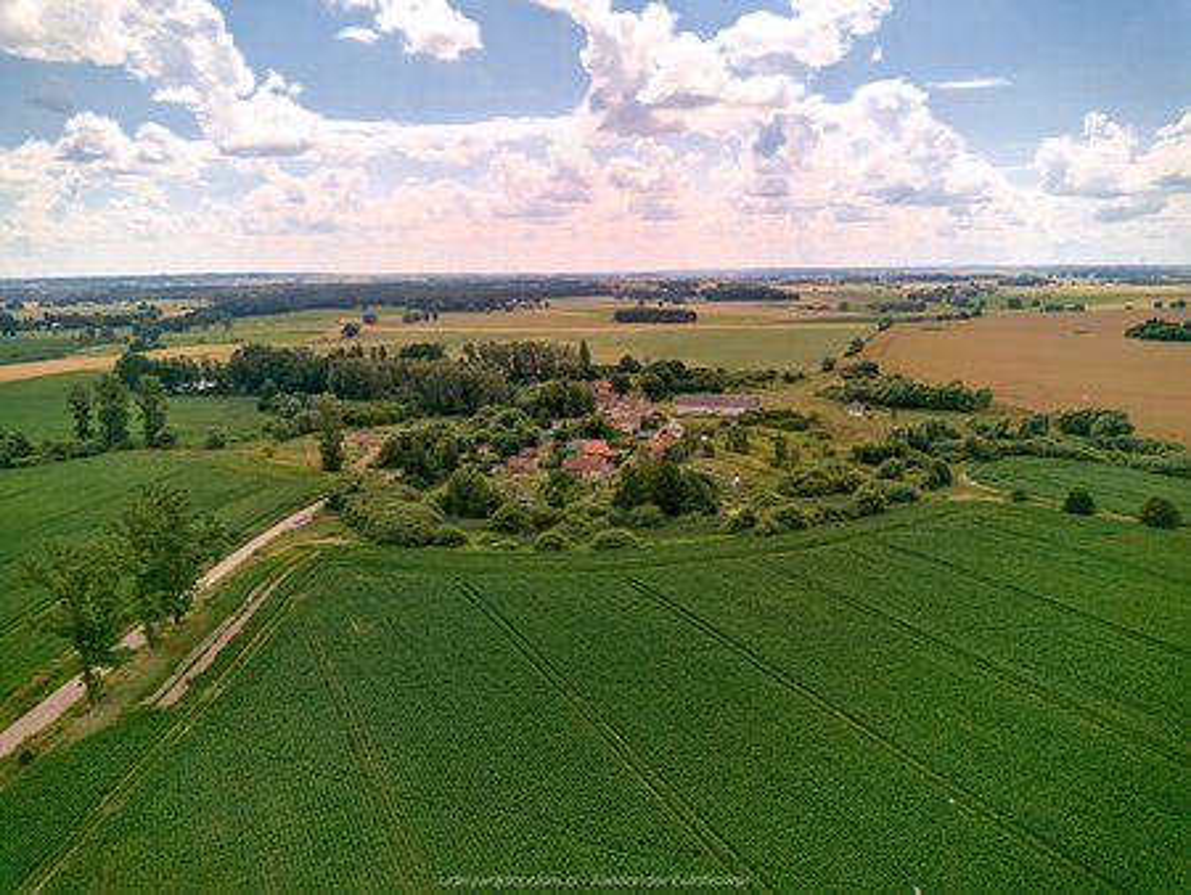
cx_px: 596
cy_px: 448
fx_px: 826
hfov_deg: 71.6
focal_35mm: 24
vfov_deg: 56.9
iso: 110
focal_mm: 6.72
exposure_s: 1/3200
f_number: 1.7
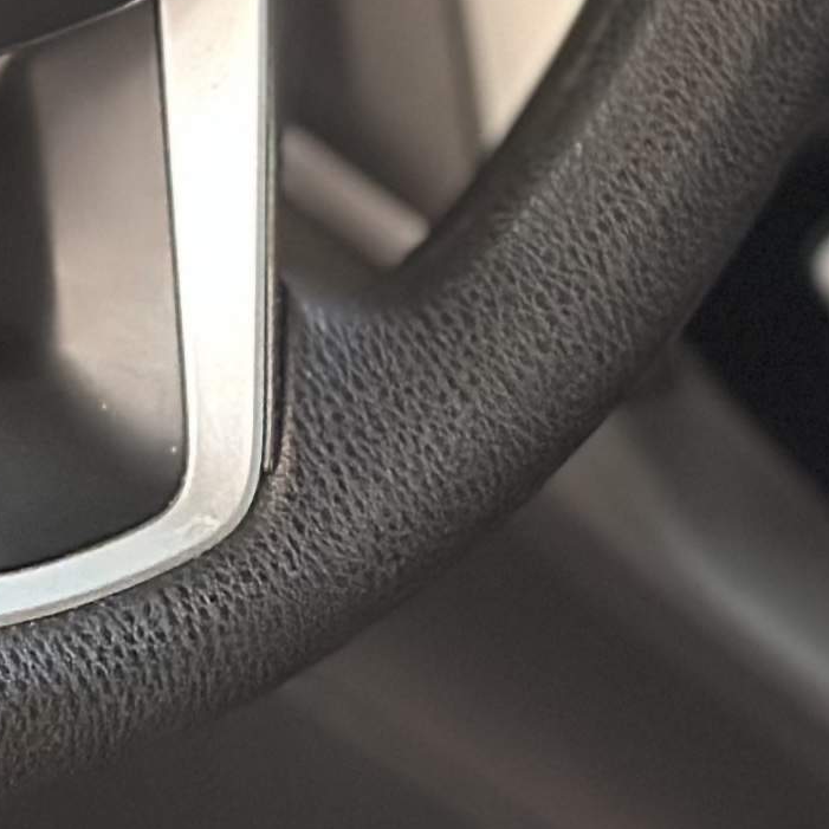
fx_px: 6611
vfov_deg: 7.0
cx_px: -546
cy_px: -652
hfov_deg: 7.0
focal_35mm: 244
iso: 640
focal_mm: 6.86
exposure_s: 1/38
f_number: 1.78
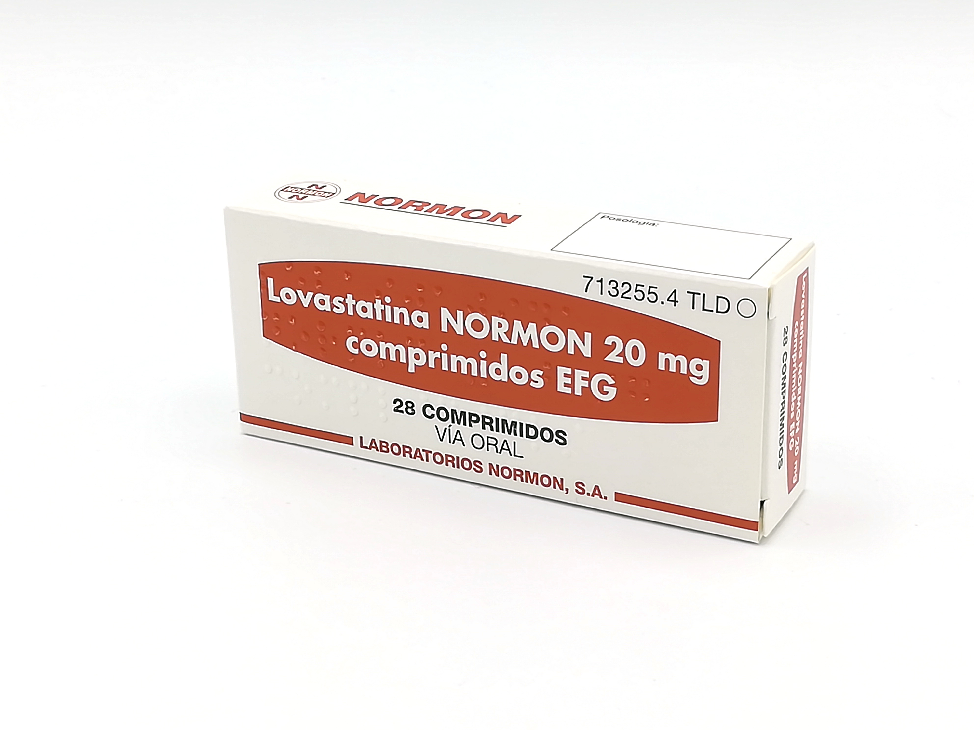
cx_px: 487
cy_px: 365
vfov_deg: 21.3
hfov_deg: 28.2
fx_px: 1941
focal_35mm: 69
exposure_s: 1/435
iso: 50
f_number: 2.2
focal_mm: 3.83
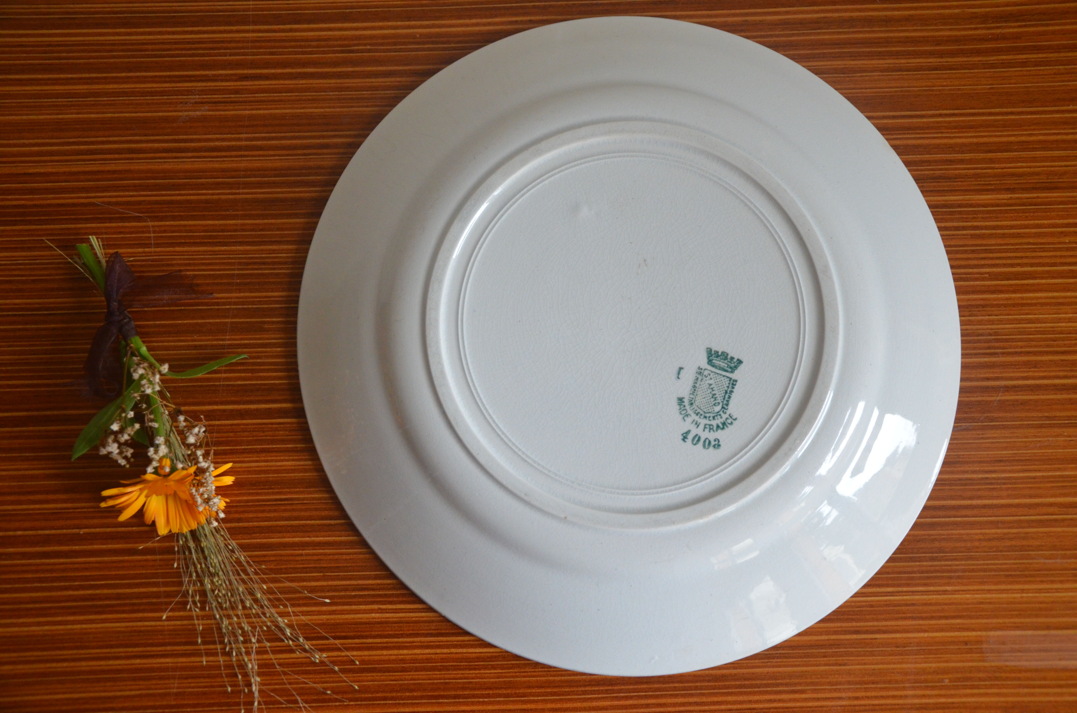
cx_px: 538
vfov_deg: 31.8
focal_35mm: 42
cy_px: 356
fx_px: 1254
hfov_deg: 46.5
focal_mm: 28
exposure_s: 1/50
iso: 1600
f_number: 4
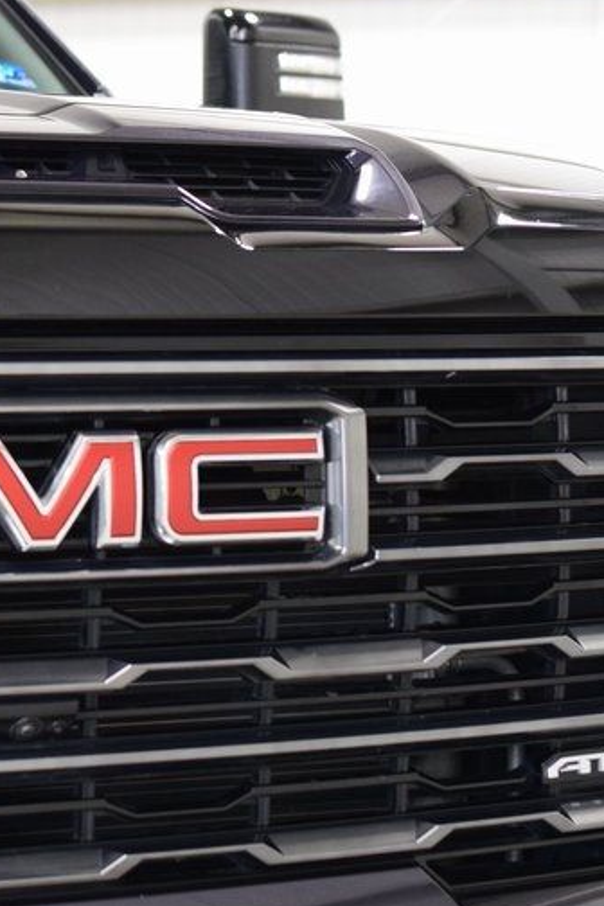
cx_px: 9
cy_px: 567
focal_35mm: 128
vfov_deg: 16.0
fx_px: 3221
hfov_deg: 10.6
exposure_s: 1/60
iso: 1600
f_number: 3.5
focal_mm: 42
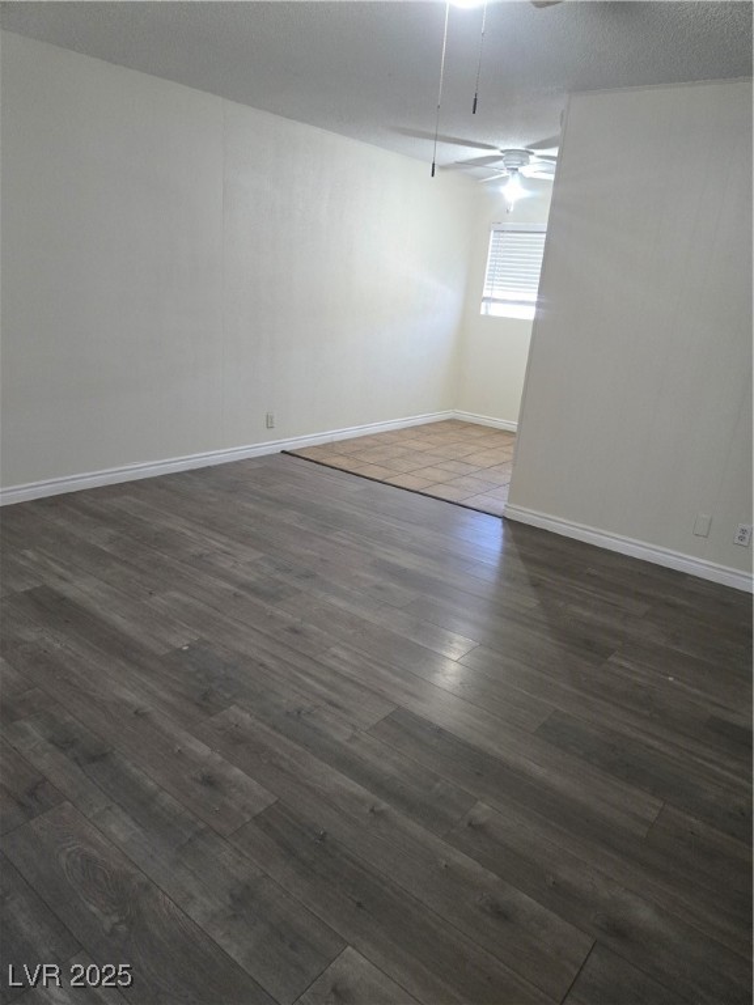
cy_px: 502
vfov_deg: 73.9
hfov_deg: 58.9
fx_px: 668
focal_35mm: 23
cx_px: 377
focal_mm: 5.4
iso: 1000
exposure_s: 1/120
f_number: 1.8
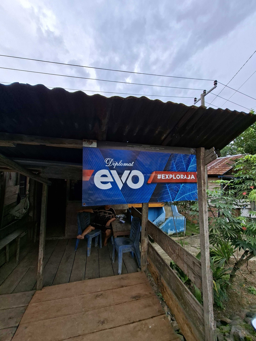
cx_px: 128
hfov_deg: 89.9
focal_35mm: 13
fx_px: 128
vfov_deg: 106.2
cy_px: 170
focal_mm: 1.74
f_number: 2.2
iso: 40
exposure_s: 1/500
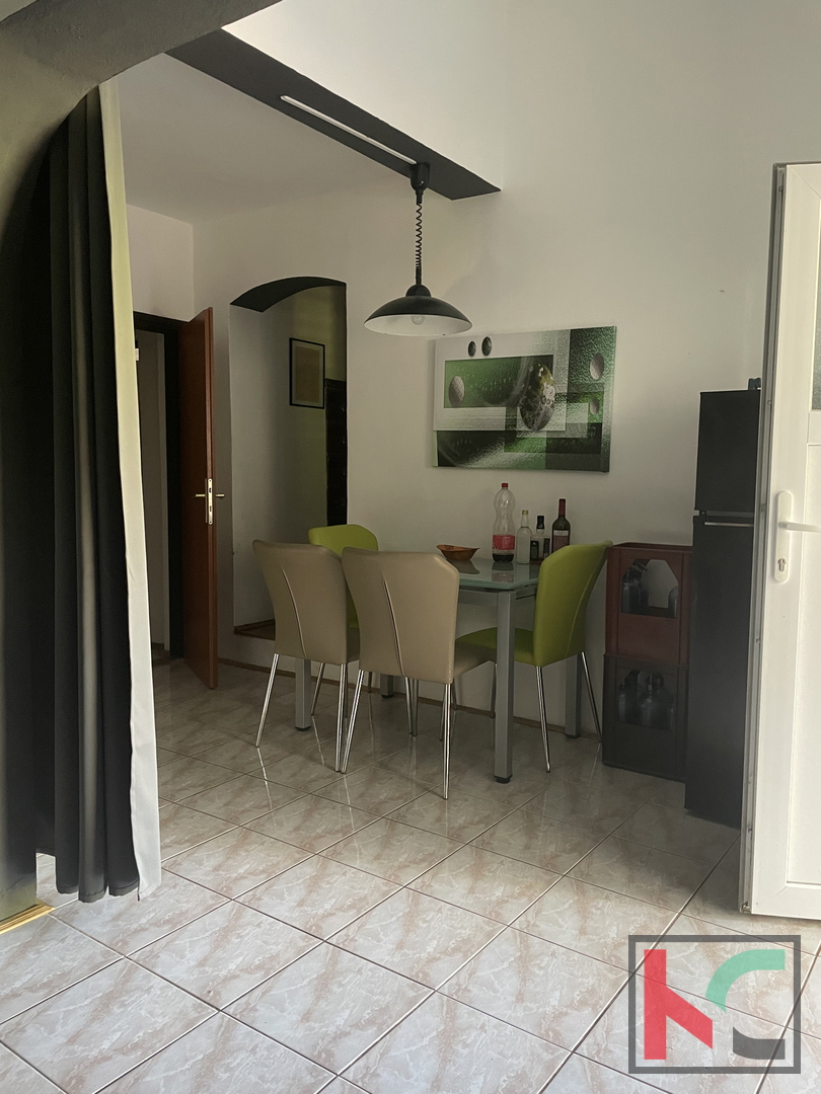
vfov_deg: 67.3
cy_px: 547
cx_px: 410
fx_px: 822
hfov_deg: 53.1
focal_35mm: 26
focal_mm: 4.2
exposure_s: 1/40
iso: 500
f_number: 1.6
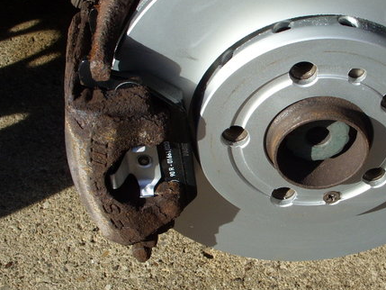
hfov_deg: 28.3
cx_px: 274
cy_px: 134
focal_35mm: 68
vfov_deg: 21.6
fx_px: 758
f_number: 5.7
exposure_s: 1/209
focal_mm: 7.8
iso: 50
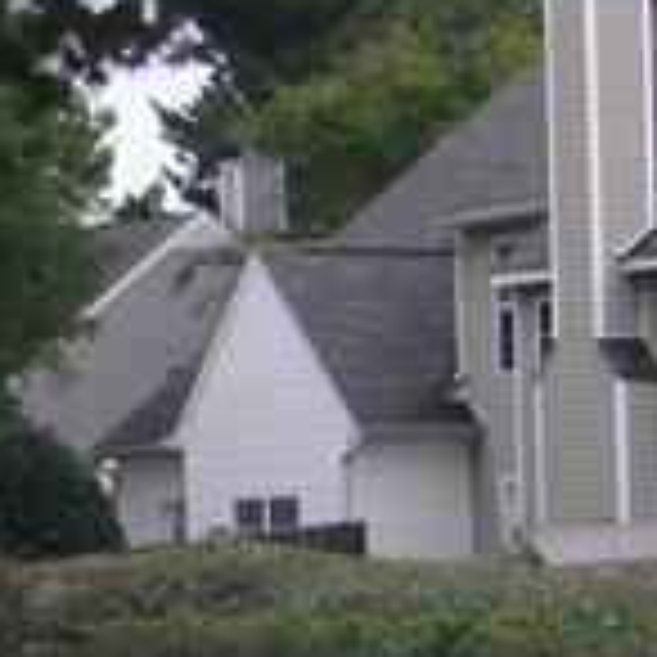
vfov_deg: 7.3
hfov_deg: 7.3
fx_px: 5046
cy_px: 1022
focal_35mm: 235
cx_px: -374
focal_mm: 6.3
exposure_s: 1/160
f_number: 3.5
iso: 80
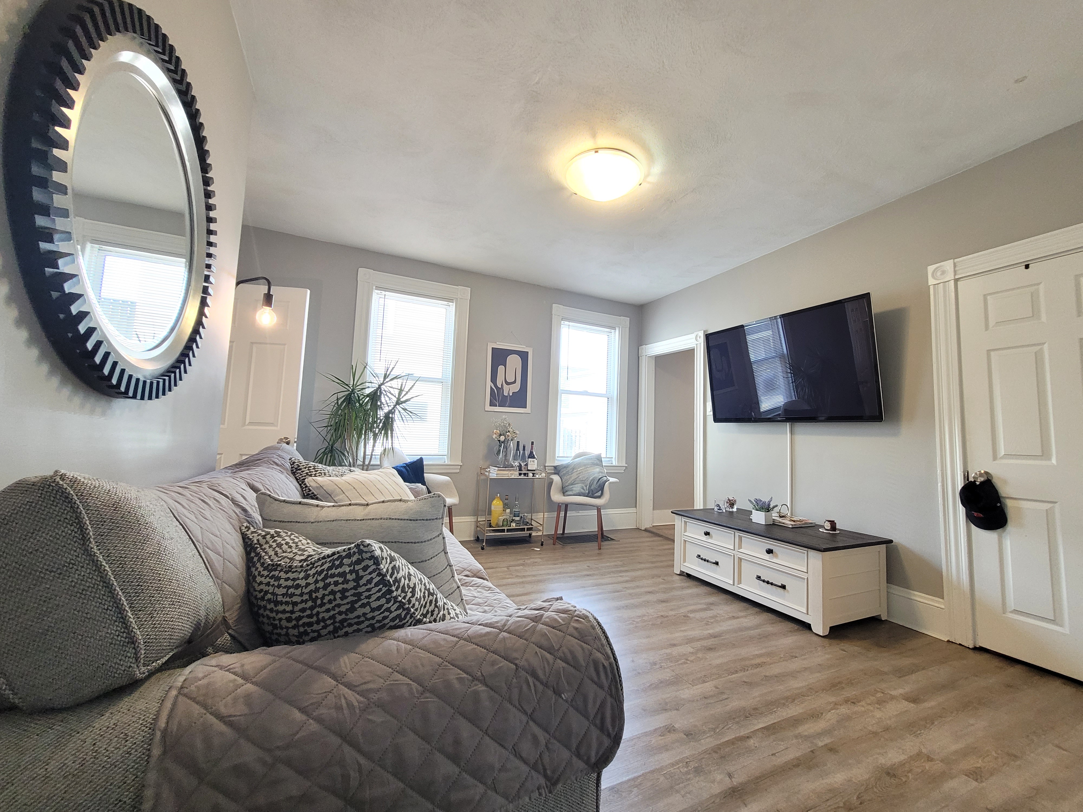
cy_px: 406
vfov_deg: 89.9
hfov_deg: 106.2
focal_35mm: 13
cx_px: 542
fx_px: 407
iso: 250
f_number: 2.2
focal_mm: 1.74
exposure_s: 1/60
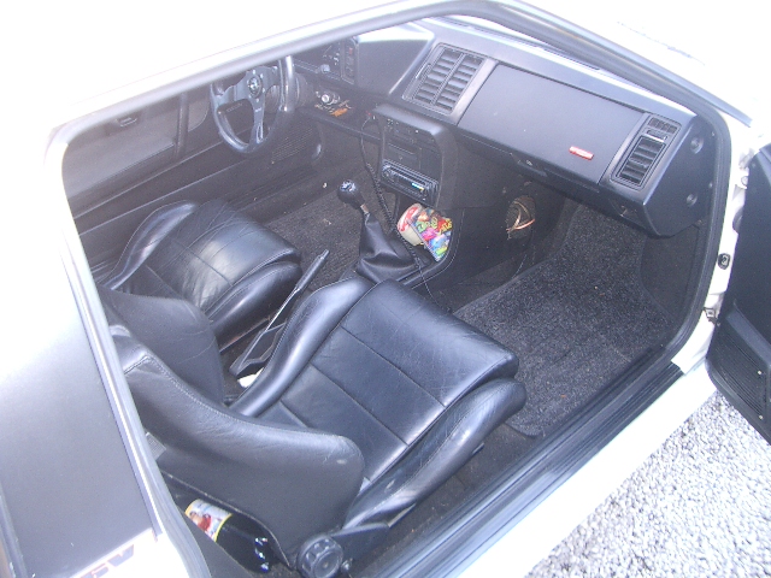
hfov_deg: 52.6
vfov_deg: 40.7
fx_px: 780
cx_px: 386
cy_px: 289
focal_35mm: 35
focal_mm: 5.8
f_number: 2.6
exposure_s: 1/40
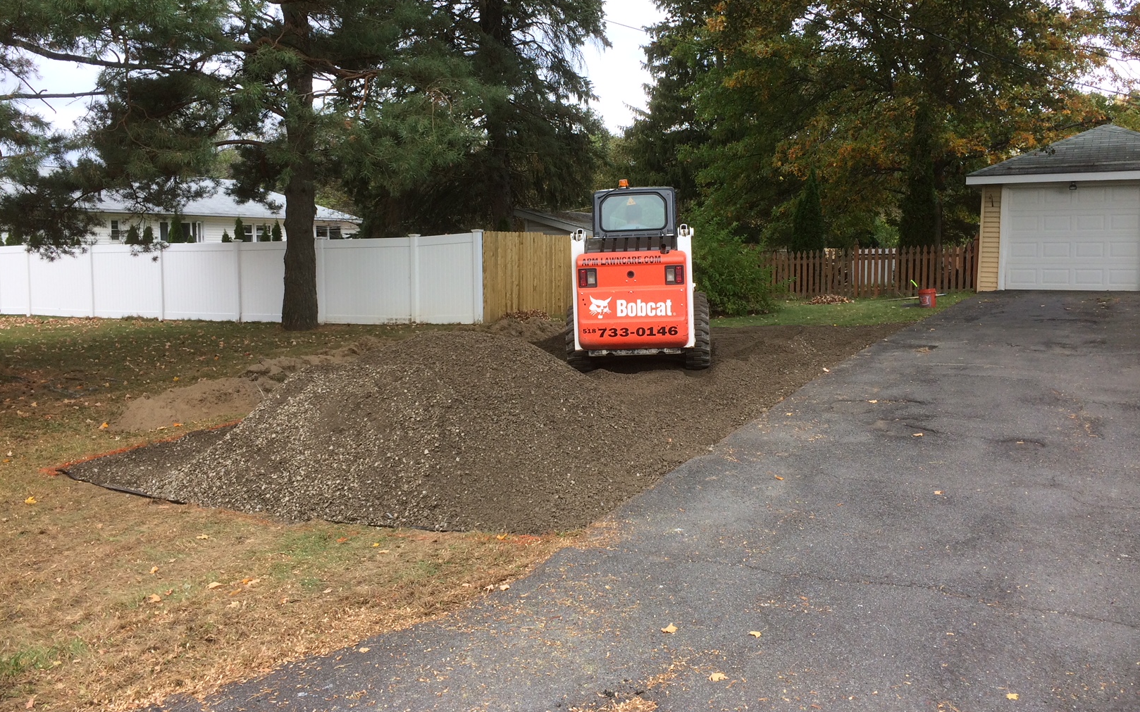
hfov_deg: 61.2
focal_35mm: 31
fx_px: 963
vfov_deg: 40.5
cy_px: 309
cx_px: 570
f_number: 2.2
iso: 32
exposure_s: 1/363
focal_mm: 4.15
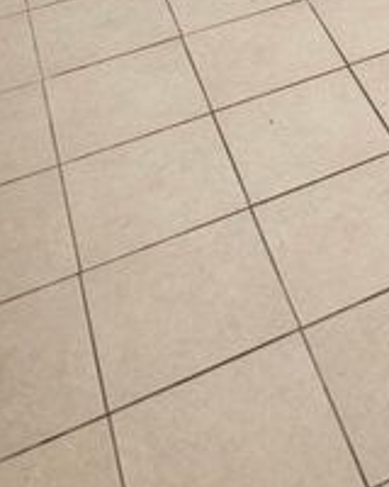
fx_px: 1079
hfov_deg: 18.7
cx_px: 528
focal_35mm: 75
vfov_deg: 20.6
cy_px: -296
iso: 200
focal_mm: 6.3
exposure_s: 1/149
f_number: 1.7
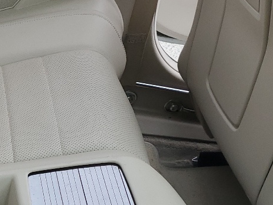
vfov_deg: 16.2
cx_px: -81
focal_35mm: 90
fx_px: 710
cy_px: 183
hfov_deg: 20.0
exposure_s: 1/263
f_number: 1.5
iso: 50
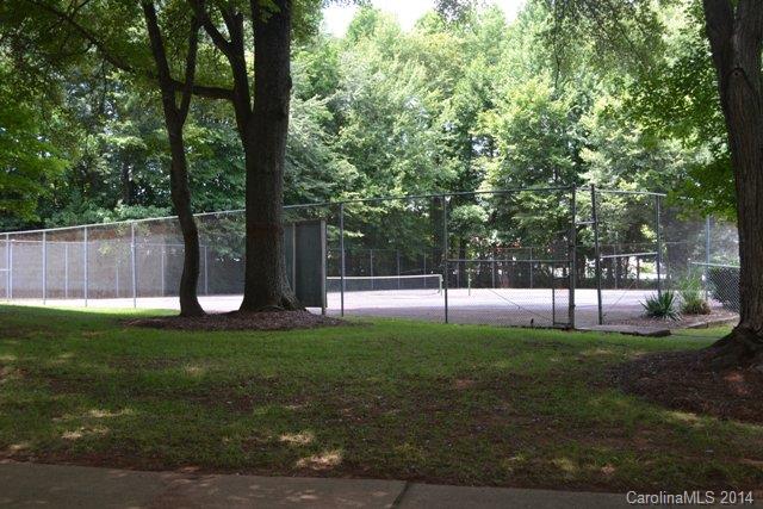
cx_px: 382
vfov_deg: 34.2
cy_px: 254
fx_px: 827
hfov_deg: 49.5
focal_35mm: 39
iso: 360
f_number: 5.6
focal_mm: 26
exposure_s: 1/125
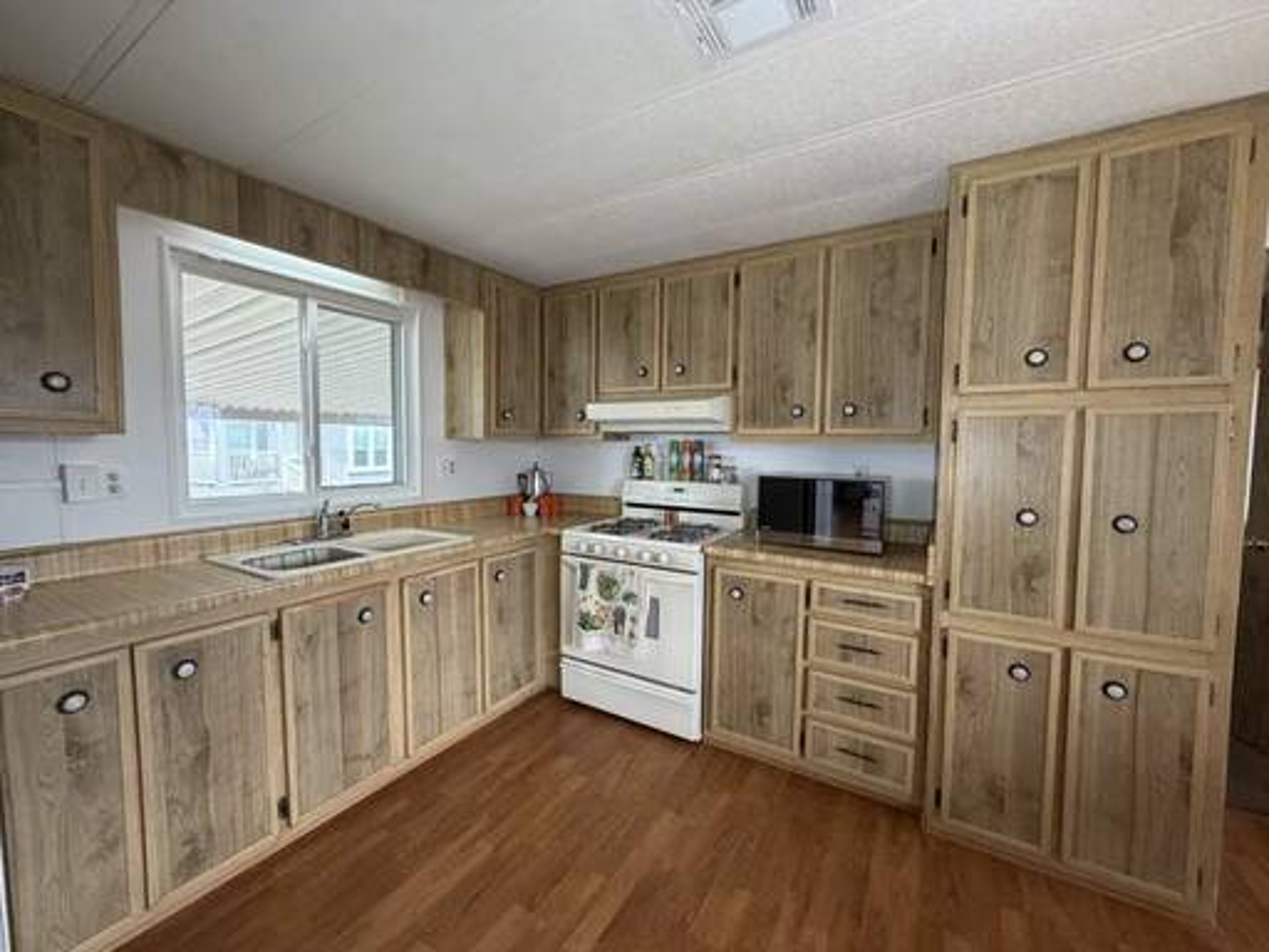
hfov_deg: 102.1
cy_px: 476
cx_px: 634
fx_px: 513
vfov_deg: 85.7
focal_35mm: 14
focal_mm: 2.22
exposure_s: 1/121
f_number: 2.2
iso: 250
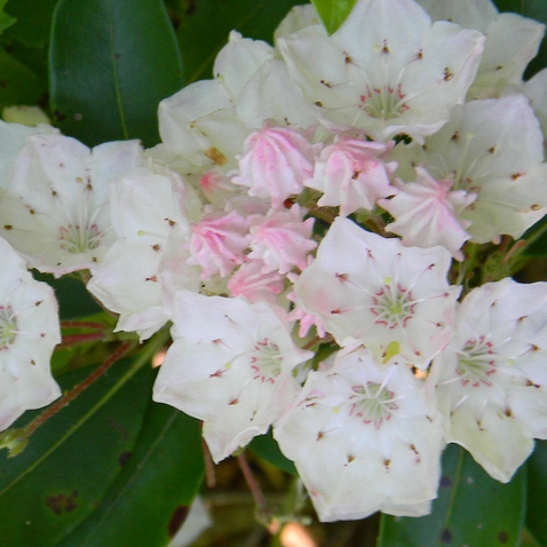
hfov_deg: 16.4
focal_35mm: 106
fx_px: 1895
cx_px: 228
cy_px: 243
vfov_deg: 16.4
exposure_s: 1/30
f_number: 4.1
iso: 130
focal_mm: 10.1
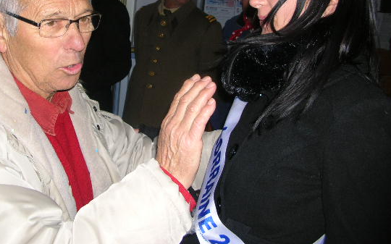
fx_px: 469
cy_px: 71
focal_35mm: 44
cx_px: 167
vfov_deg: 28.9
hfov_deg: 45.2
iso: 50
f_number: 2.8
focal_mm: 5.8
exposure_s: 1/60.1
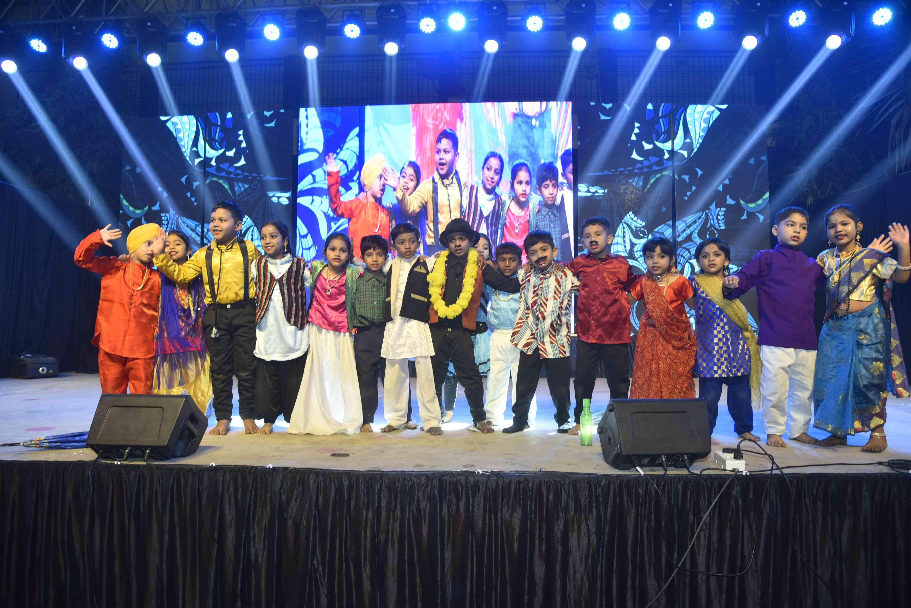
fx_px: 607
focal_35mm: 24
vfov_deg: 53.1
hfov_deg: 73.7
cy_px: 304
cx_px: 456
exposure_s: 1/125
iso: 320
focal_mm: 24
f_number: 5
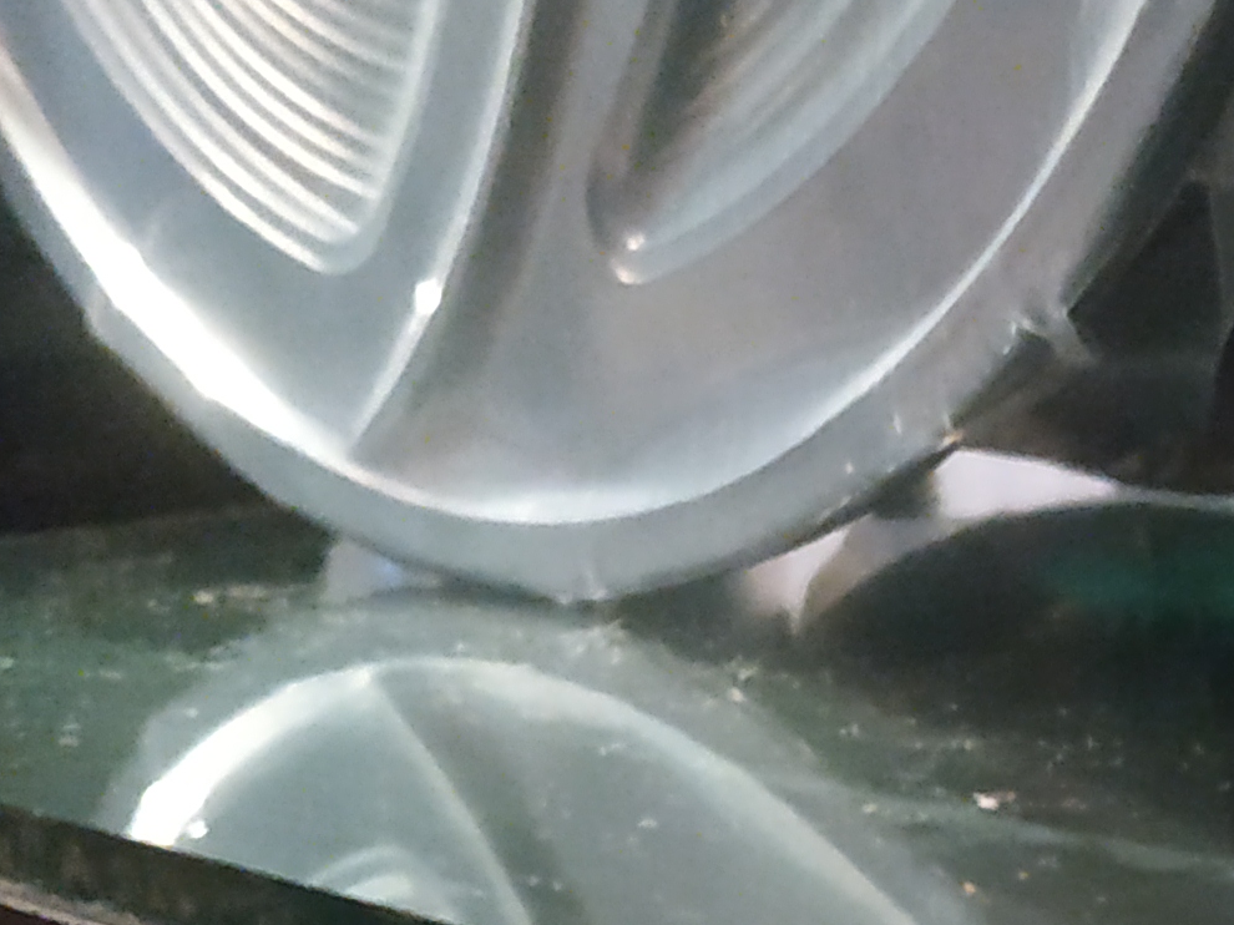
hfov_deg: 19.4
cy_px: 1237
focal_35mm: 97
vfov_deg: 14.5
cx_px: 1355
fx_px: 3457
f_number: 1.9
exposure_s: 1/14
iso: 3200
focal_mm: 3.94
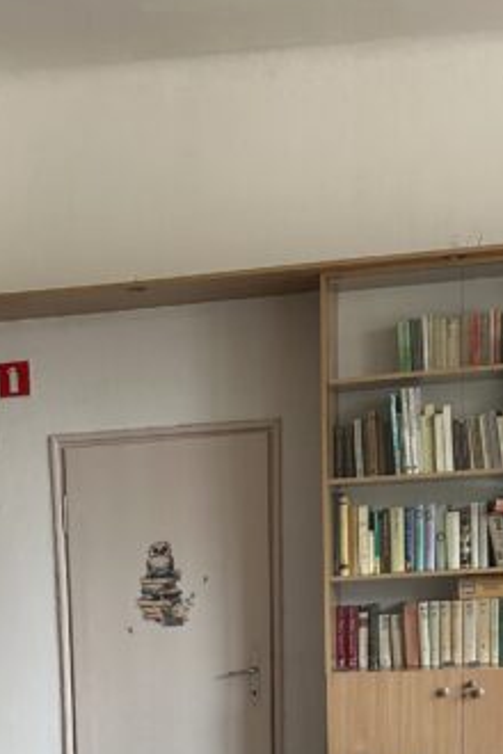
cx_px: 27
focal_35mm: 84
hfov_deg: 16.0
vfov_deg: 22.2
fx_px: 1760
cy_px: 925
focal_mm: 5.7
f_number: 1.5
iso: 80
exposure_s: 1/121
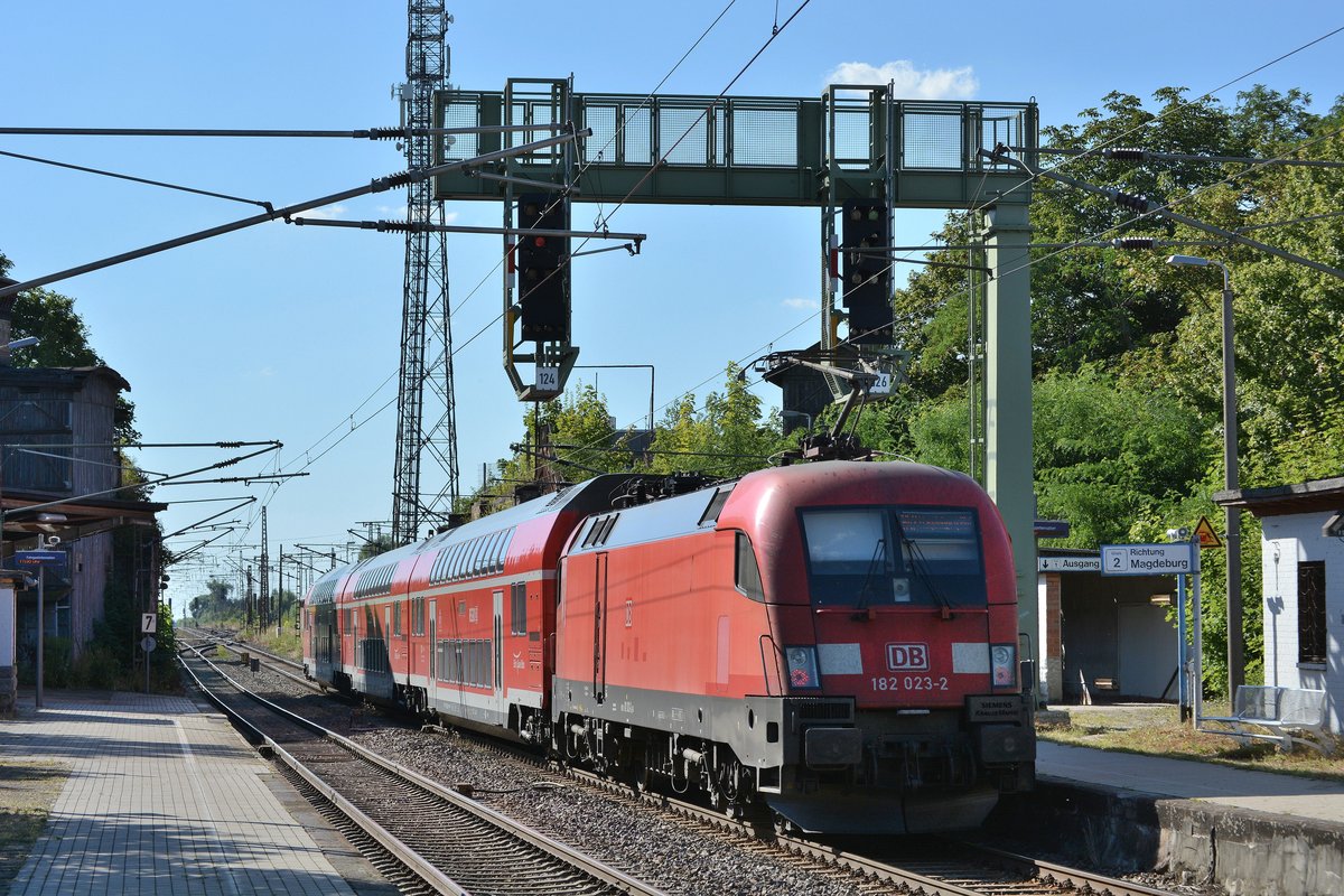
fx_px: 3080
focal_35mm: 82
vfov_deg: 16.6
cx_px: 672
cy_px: 448
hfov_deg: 24.6
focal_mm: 55
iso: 160
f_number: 8
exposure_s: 1/640
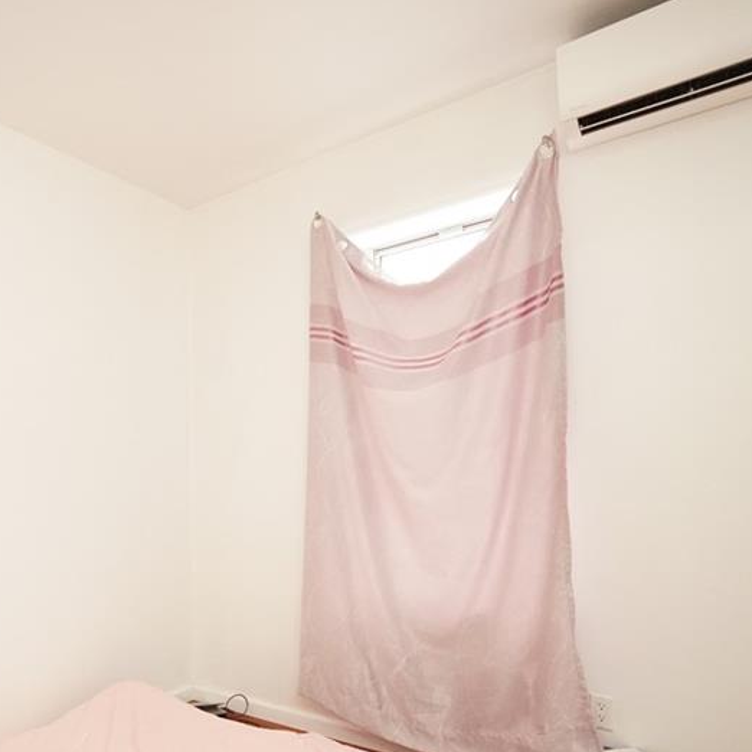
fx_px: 614
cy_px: 464
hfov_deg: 60.2
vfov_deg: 62.2
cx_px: 209
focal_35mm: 25
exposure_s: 1/125
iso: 5000
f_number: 4.5
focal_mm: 10
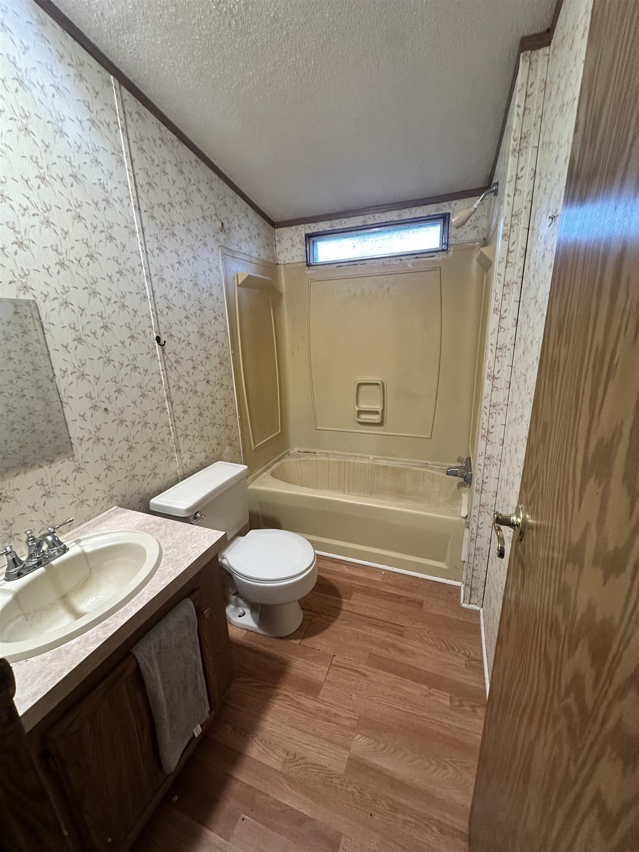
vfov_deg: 102.1
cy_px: 426
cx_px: 320
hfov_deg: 85.7
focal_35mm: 14
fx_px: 345
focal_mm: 2.22
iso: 500
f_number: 2.2
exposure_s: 1/60
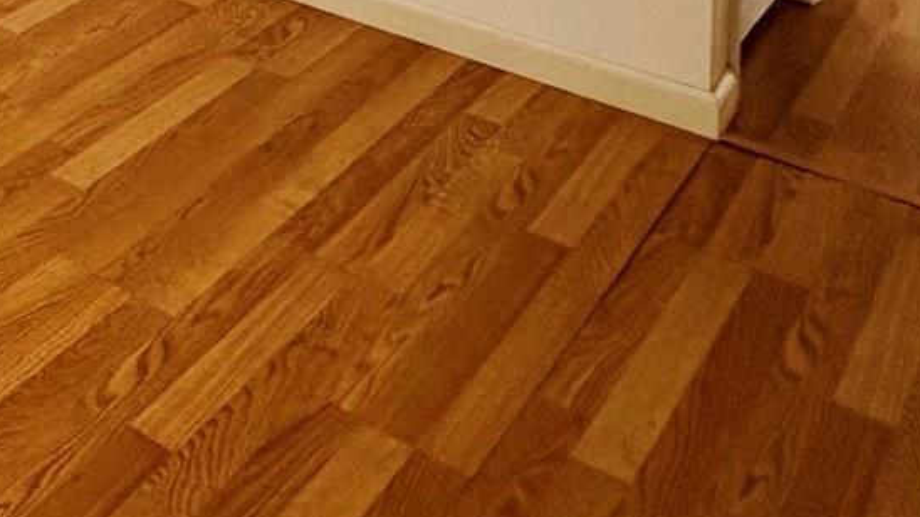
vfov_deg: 16.0
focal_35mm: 57
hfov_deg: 27.7
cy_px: -546
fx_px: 1390
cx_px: -386
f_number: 2.2
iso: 100
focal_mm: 2.22
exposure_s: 1/99
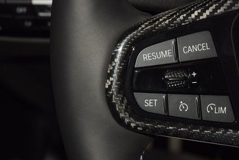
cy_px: 57
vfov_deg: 8.0
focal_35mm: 172
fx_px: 1142
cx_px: 194
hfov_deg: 11.9
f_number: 8
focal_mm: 70
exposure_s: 1/125
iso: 100
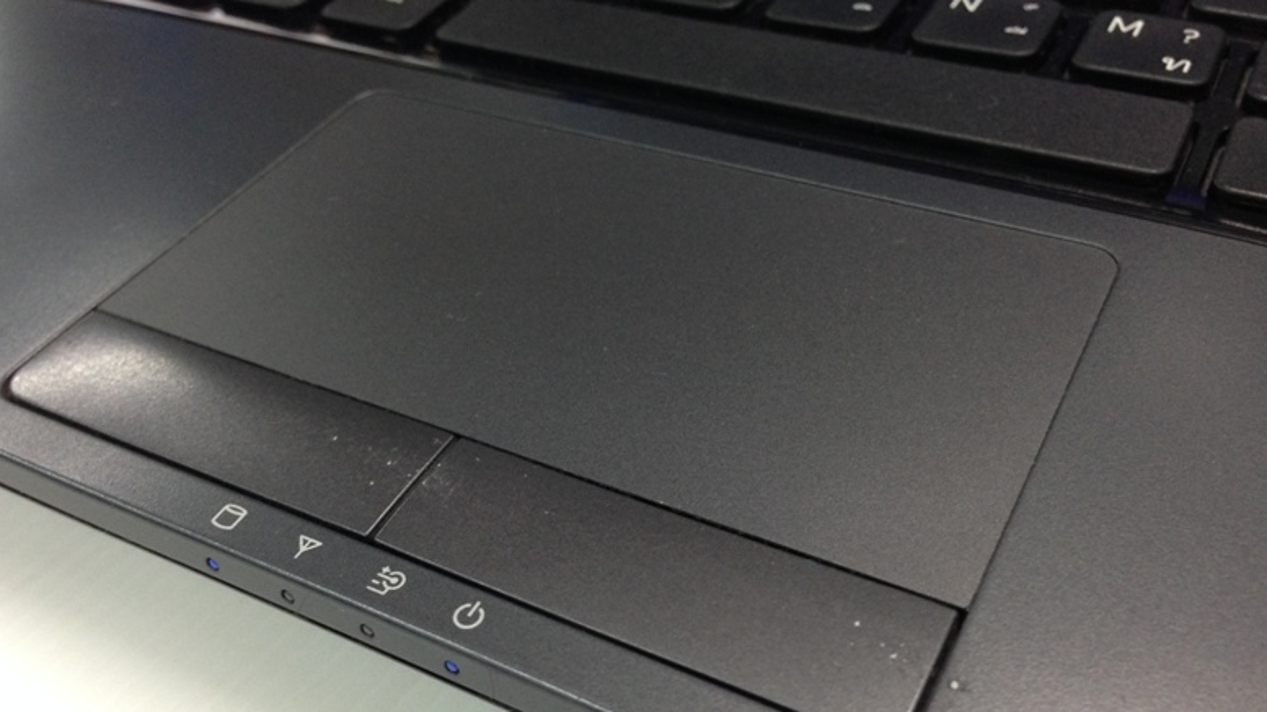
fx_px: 1243
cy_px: 422
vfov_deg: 31.9
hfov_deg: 54.0
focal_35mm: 37
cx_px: 636
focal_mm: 4.12
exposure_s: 1/20
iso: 160
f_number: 2.4
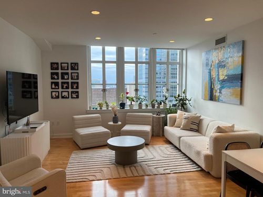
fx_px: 198
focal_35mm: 26
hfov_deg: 67.3
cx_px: 132
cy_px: 98
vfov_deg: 53.1
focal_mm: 5.1
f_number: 1.6
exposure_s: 1/120
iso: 64
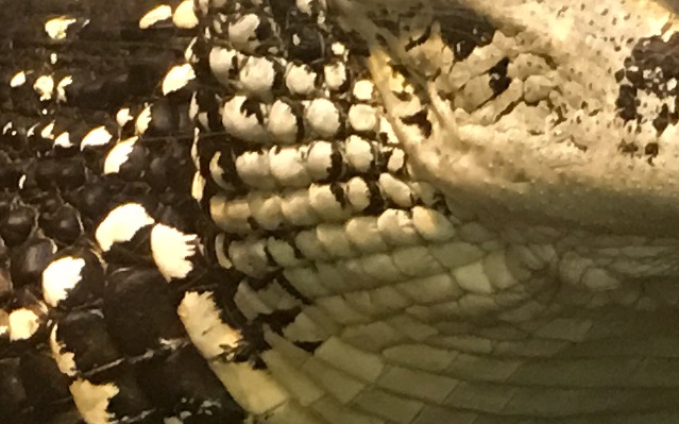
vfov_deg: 6.7
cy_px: 10
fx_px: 3589
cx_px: 529
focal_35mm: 194
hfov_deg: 10.8
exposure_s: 1/10
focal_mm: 4.15
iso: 100
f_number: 2.2
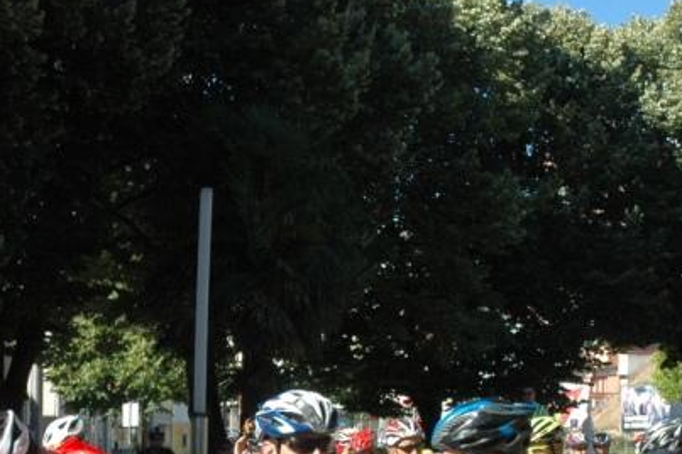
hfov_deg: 21.2
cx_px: 147
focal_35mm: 95
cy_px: 504
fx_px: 1803
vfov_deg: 14.0
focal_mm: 25
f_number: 10
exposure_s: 1/400
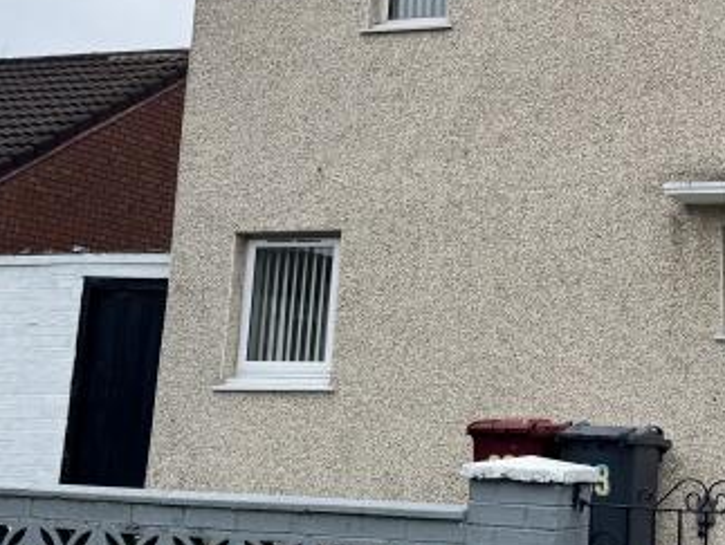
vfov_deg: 19.0
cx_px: 590
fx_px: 1594
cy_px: 38
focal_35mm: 76
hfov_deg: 25.2
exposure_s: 1/2174
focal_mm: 6.76
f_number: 1.78
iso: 80
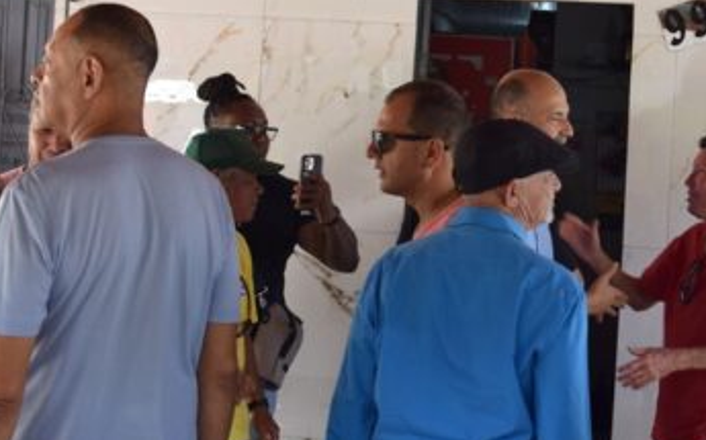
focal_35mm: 79
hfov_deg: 25.6
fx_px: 1519
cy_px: 91
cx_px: 585
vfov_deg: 16.4
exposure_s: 1/125
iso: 400
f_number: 5.6
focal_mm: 24
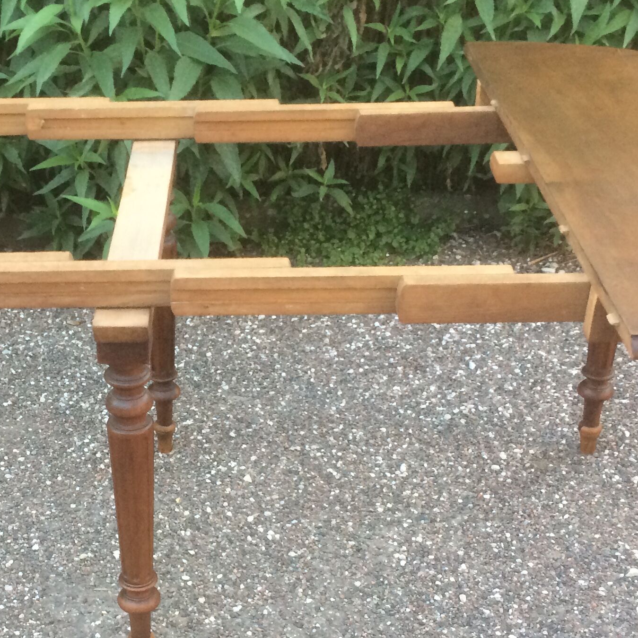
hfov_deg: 27.3
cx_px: 155
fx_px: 1293
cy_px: 379
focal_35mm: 62
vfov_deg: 27.7
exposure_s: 1/33
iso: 80
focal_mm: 4.15
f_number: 2.2
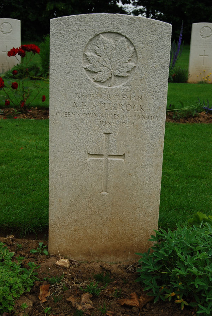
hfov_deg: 23.9
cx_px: 106
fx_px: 502
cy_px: 158
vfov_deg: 35.0
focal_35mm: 57
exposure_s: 1/200
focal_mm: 38
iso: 200
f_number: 7.1
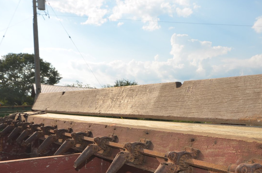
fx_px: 276
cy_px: 111
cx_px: 171
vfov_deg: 34.7
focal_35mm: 38
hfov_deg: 50.1
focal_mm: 16
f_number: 10
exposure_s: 1/200
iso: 100
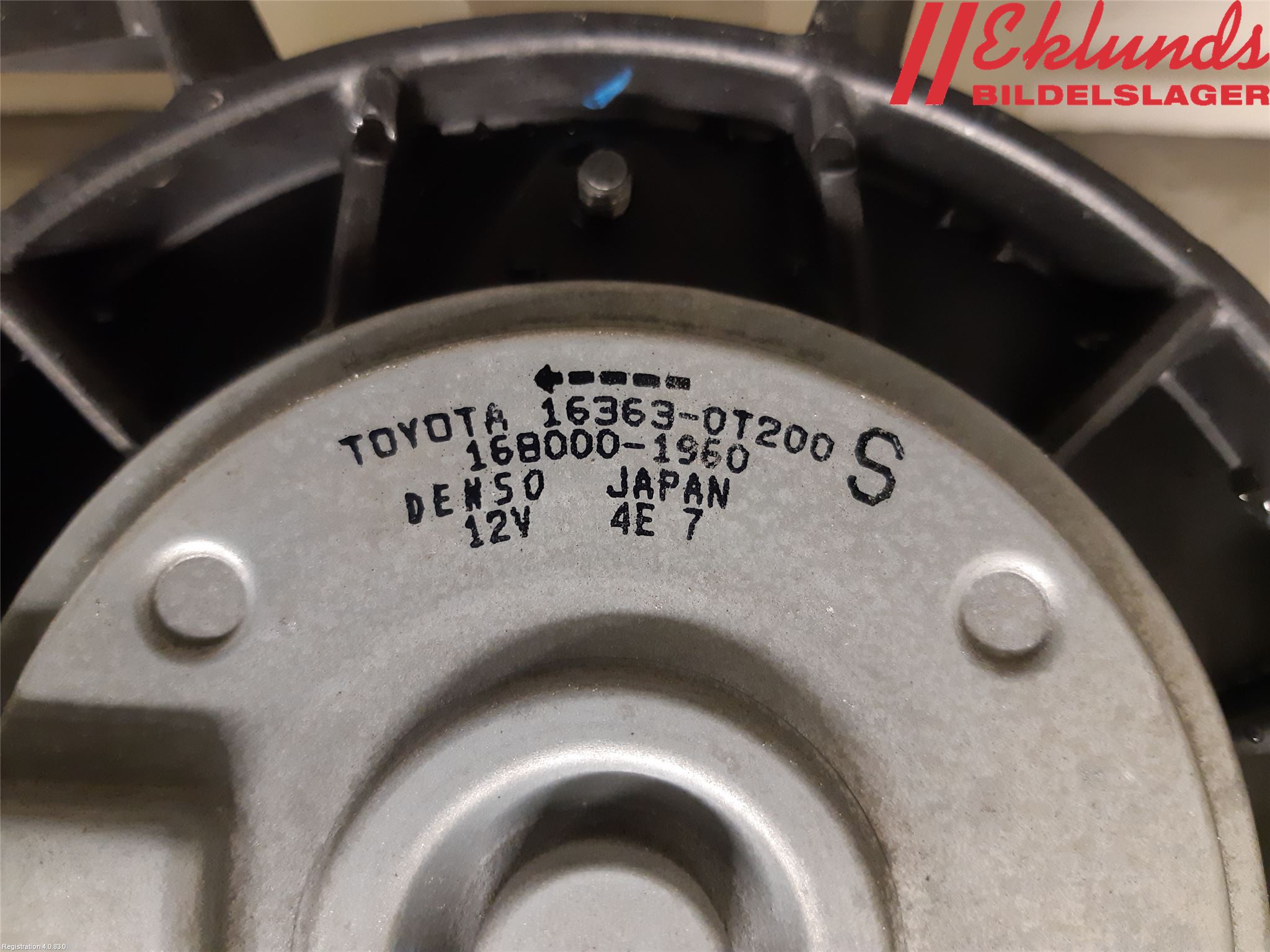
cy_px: 476
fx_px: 954
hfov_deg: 67.3
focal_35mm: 26
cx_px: 635
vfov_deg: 53.1
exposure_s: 1/25
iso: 320
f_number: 1.7
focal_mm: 3.93
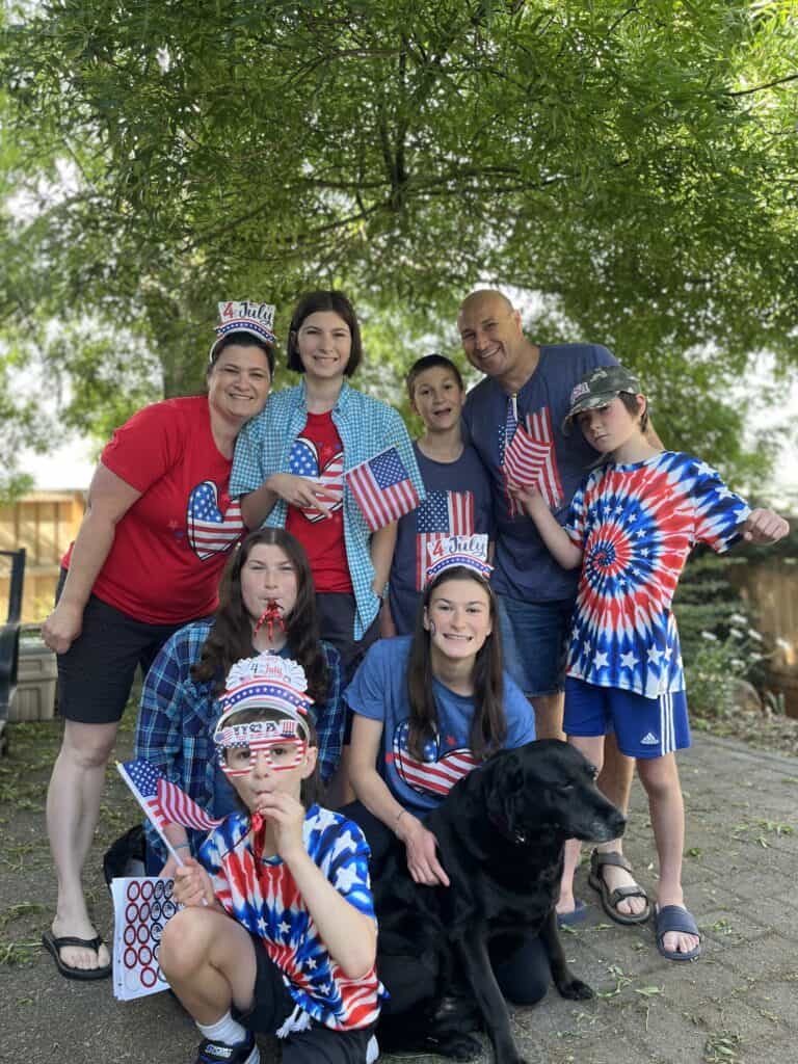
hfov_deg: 53.1
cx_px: 399
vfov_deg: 67.3
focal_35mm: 26
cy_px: 532
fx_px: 799
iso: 64
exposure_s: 1/122
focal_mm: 5.1
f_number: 1.6
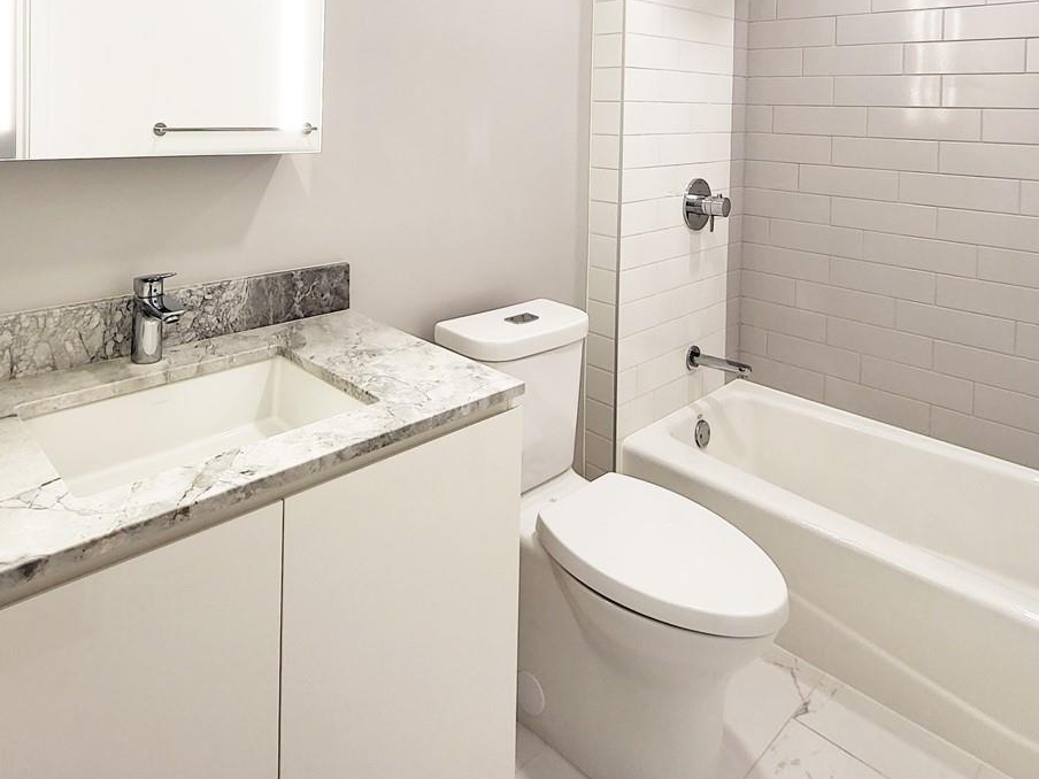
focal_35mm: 23
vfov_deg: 54.0
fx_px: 690
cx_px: 432
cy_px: 133
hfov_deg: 73.4
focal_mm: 1.74
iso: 64
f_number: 2.2
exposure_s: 1/60
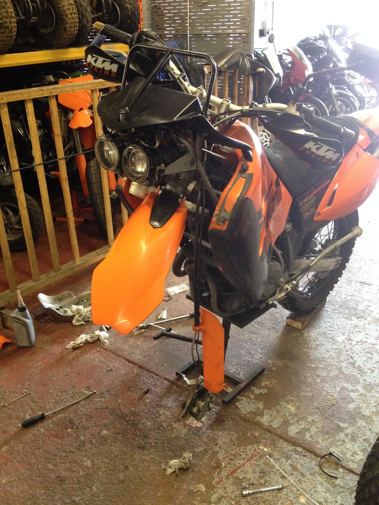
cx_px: 190
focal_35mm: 35
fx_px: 511
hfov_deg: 40.7
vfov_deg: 52.6
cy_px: 252
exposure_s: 1/20
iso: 250
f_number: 2.4
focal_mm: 4.28
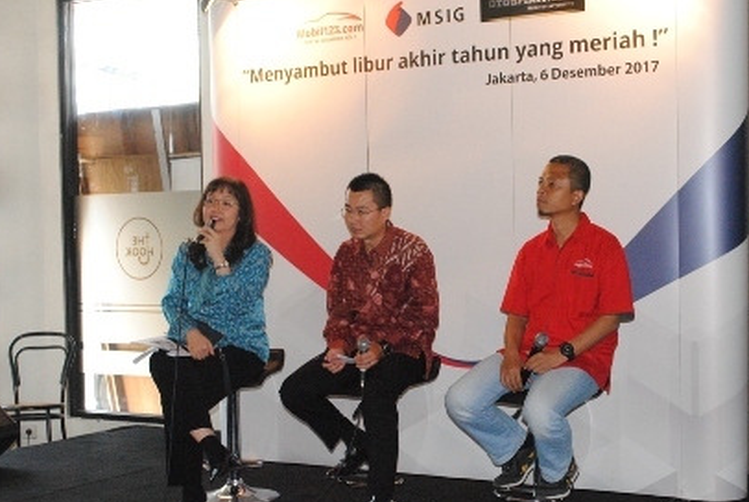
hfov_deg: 37.3
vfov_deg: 25.6
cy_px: 283
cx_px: 452
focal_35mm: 53
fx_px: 1104
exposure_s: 1/60
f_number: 5.6
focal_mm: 28
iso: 1600
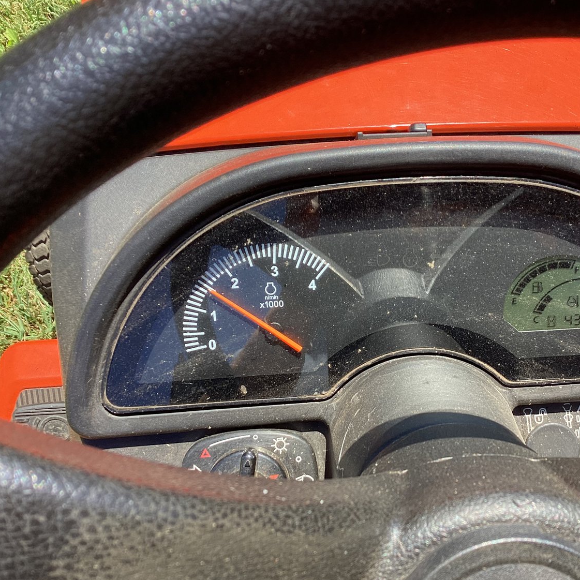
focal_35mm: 37
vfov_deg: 44.9
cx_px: 389
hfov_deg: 44.2
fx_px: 701
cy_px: 291
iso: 25
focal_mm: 3.3
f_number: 2.4
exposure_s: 1/332
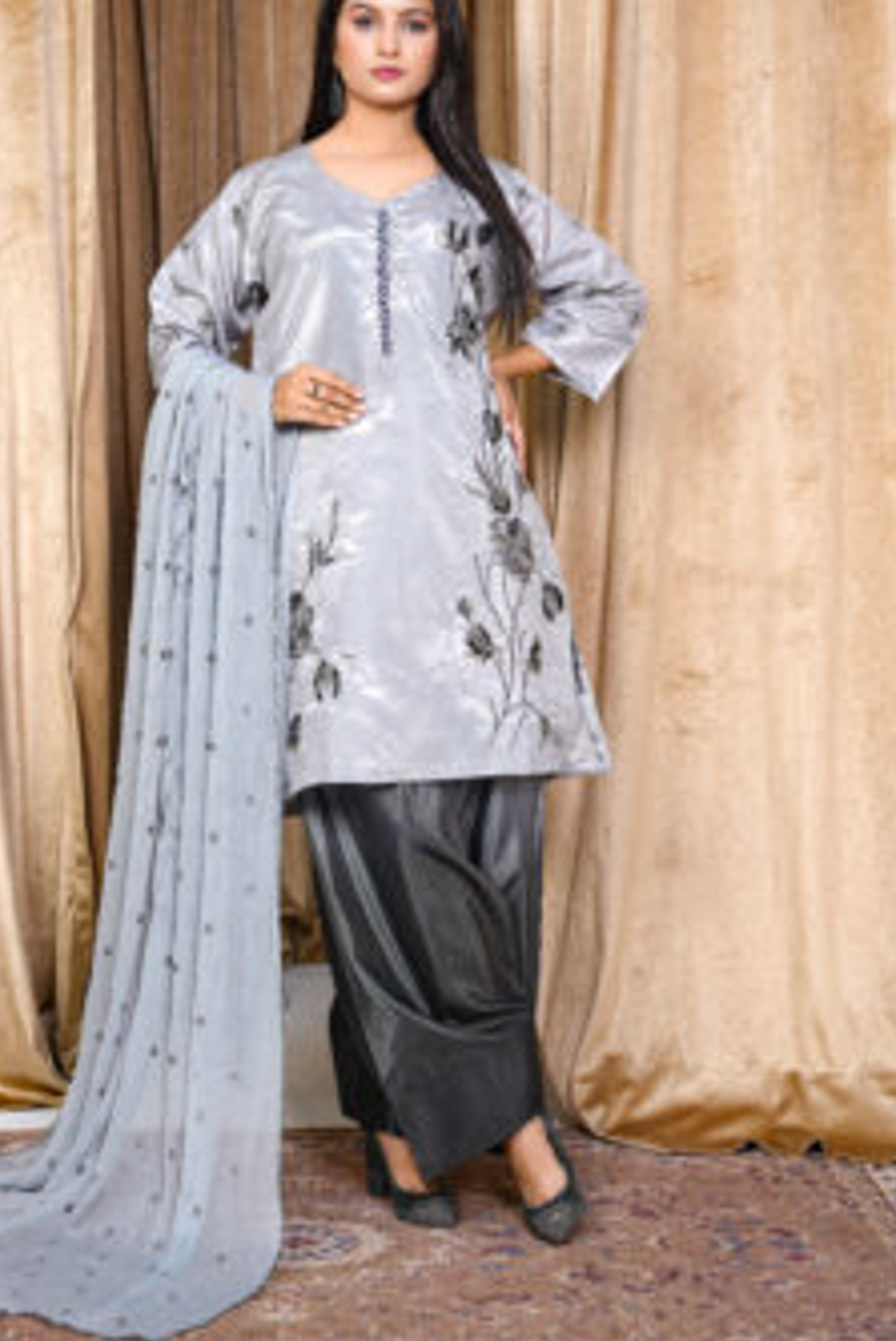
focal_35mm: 67
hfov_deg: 20.2
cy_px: 510
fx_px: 2506
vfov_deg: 29.9
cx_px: 358
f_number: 3.5
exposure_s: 1/125
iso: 80
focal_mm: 49.9
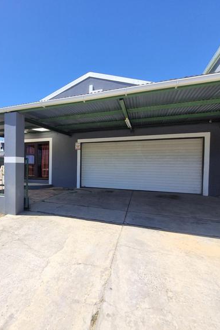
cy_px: 173
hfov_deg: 61.5
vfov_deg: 86.8
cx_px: 58
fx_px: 174
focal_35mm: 19
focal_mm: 1.74
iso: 50
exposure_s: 1/1048
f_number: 2.2
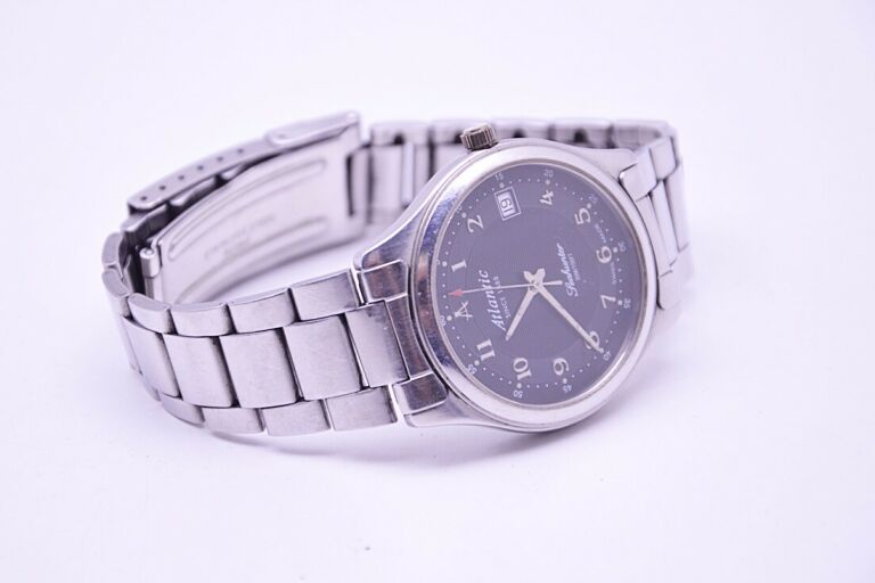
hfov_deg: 13.0
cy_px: 292
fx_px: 3828
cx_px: 438
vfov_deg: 8.7
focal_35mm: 158
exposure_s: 1/160
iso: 400
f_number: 5.6
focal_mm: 105
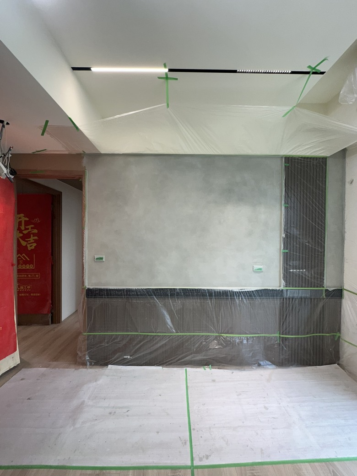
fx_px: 193
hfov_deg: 85.7
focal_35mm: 14
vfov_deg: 102.1
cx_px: 178
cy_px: 238
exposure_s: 1/120
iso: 80
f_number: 2.2
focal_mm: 2.22
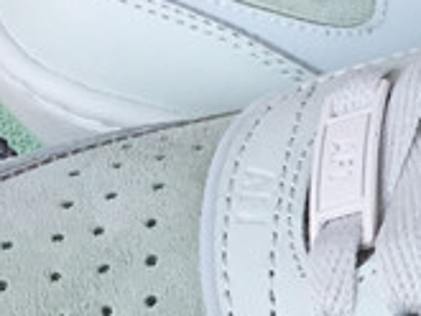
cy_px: 274
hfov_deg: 11.1
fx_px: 2057
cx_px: 684
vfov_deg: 8.8
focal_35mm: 169
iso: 25
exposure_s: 1/273
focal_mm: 3.3
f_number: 2.4
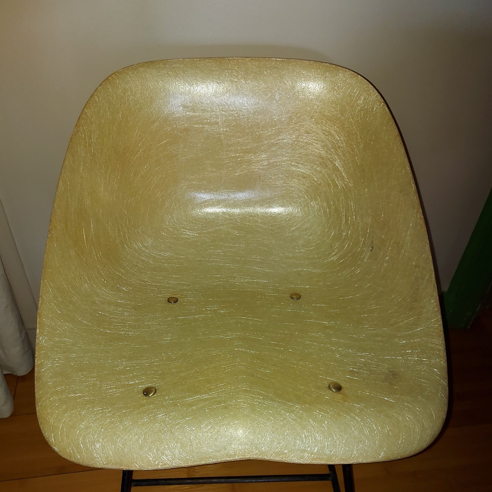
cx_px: 231
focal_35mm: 30
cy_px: 302
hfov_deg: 54.0
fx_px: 482
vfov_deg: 53.5
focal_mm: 5.23
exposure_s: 1/60
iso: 125
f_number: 1.8
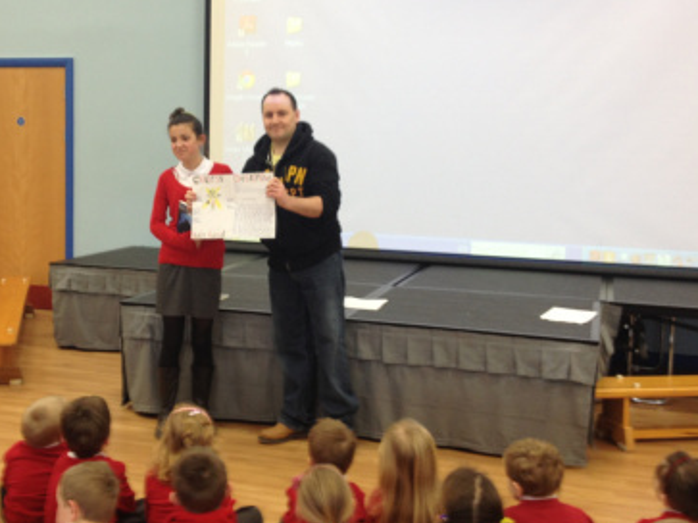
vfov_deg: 28.5
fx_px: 1028
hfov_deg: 37.3
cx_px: 274
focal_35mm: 51
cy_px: 211
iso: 50
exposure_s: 1/24
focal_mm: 4.28
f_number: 2.4
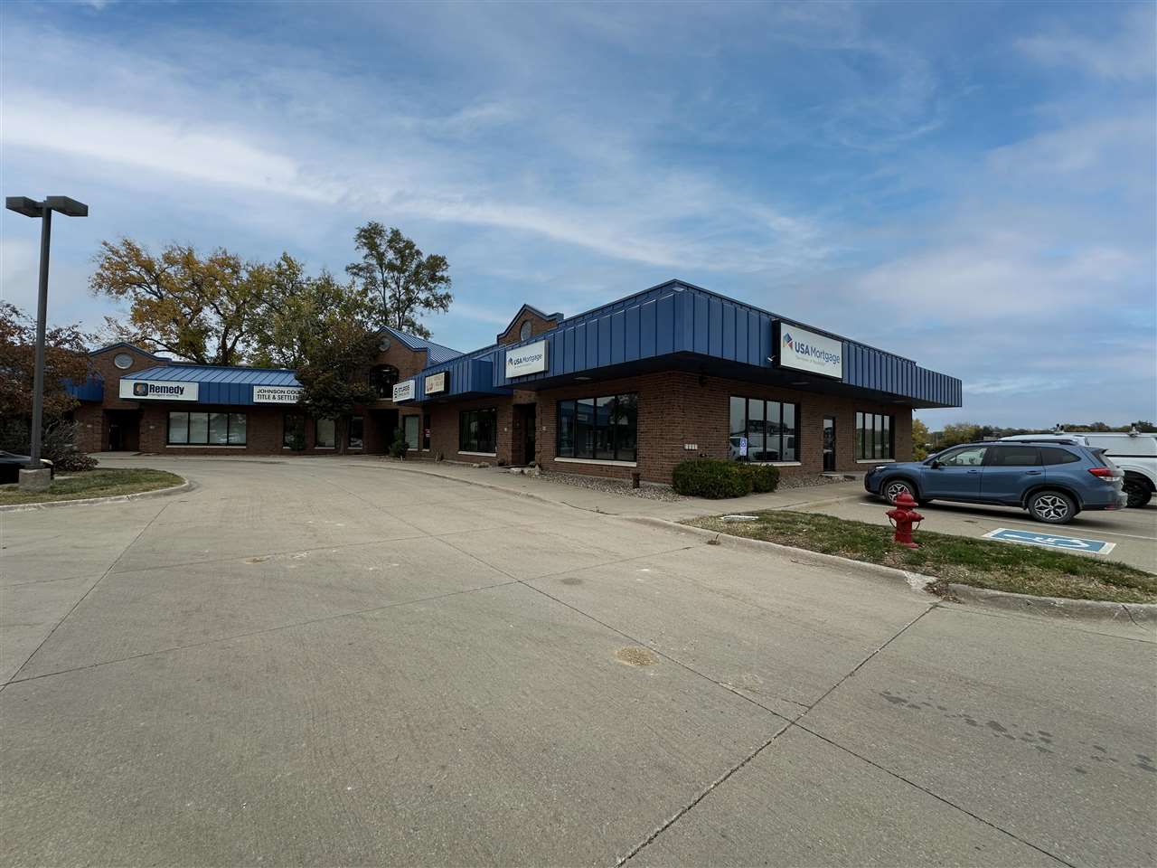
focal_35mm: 14
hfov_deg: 102.1
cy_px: 434
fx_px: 468
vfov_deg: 85.7
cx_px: 578
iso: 40
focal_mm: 2.22
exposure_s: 1/796
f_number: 2.2
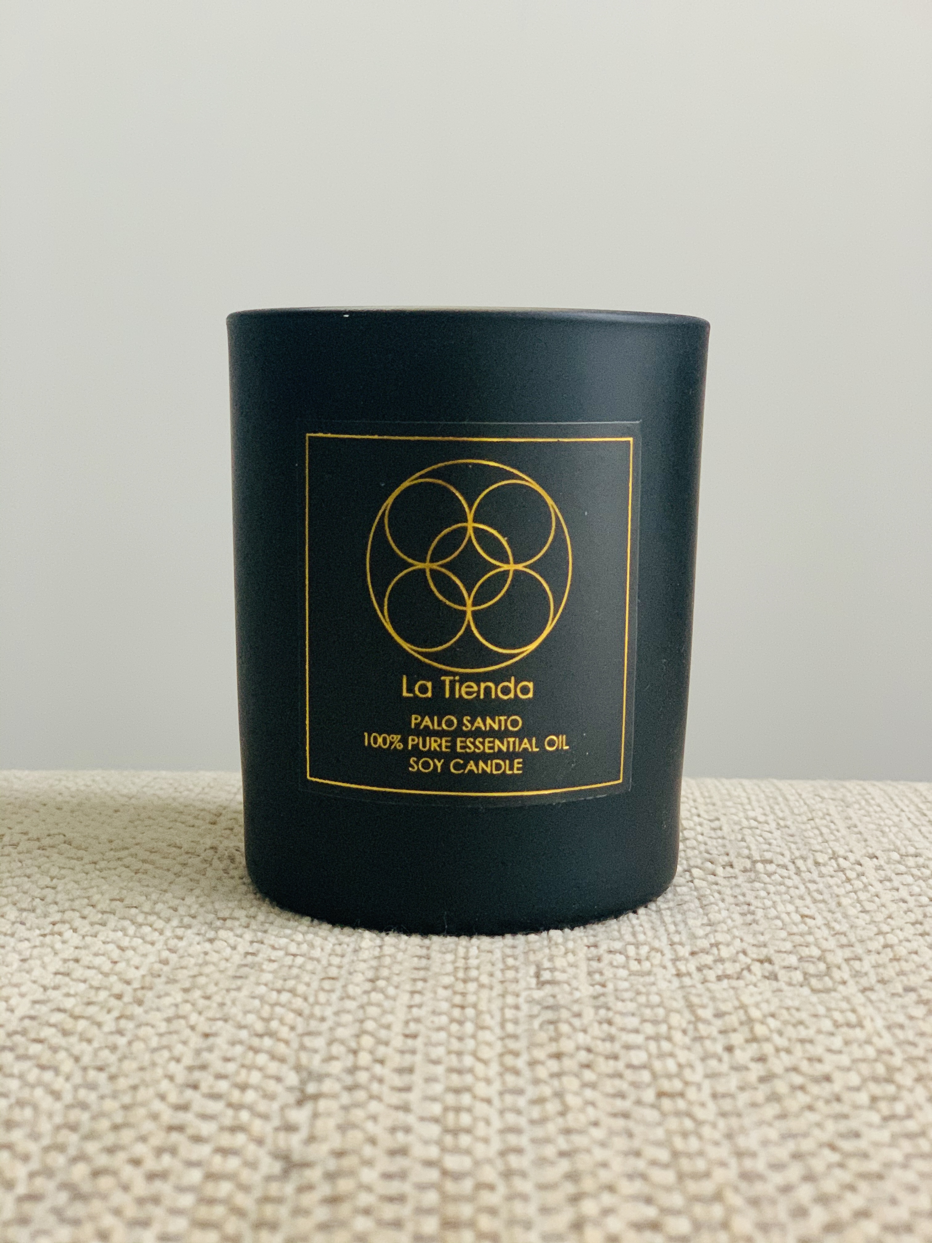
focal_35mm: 52
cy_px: 622
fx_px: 1867
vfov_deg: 36.8
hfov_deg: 28.0
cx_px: 466
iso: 250
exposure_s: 1/60
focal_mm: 6
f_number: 2.4
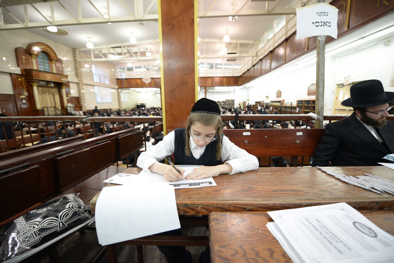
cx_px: 197
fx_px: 153
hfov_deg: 104.2
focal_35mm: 14
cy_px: 132
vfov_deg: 81.2
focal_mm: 14
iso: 1000
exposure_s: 1/200
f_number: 2.8
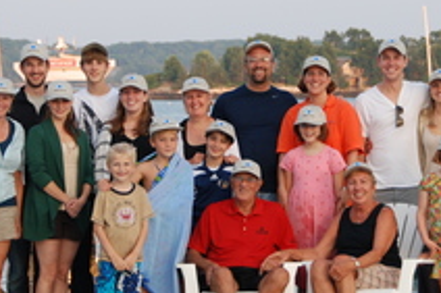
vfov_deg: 8.8
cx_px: 273
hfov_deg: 13.2
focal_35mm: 156
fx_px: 1909
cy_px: 168
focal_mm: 55
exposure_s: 1/125
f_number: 5.6
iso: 200
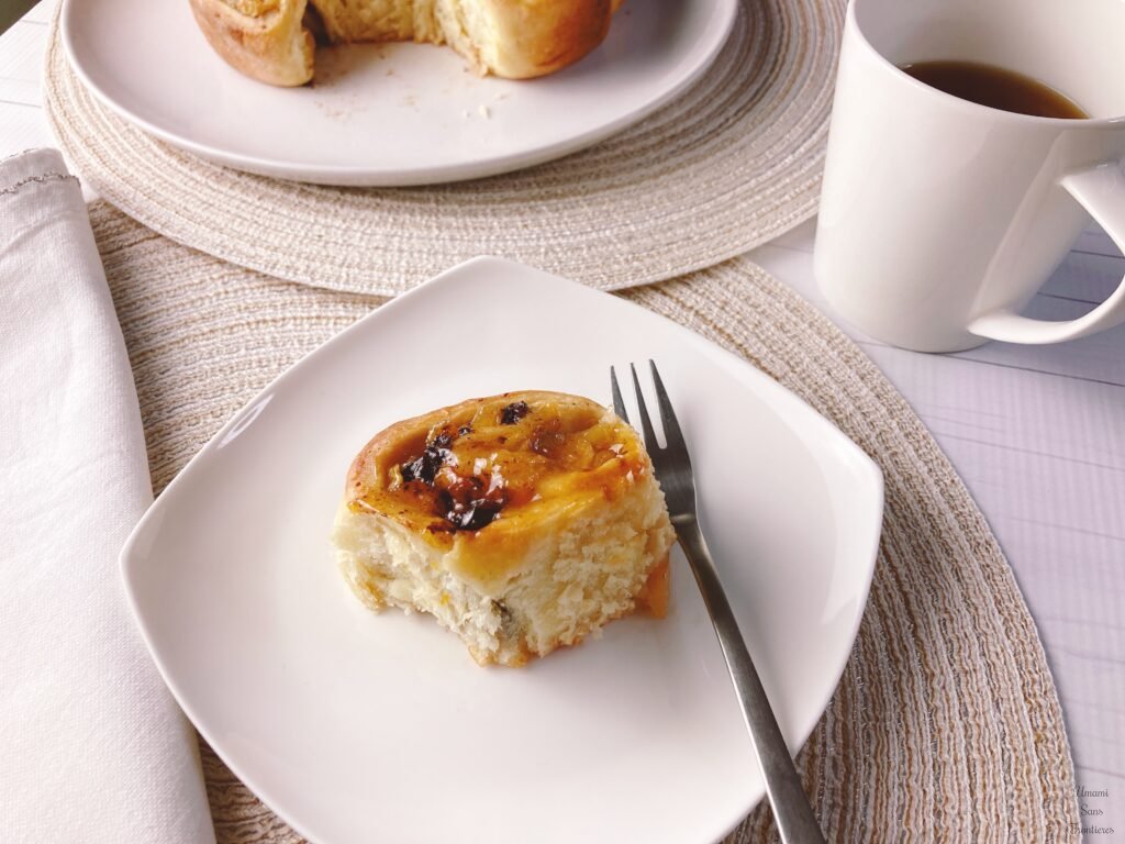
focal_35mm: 28
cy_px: 422
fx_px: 910
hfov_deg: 63.4
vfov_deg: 49.7
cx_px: 562
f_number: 1.8
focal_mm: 3.99
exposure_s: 1/100
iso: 40
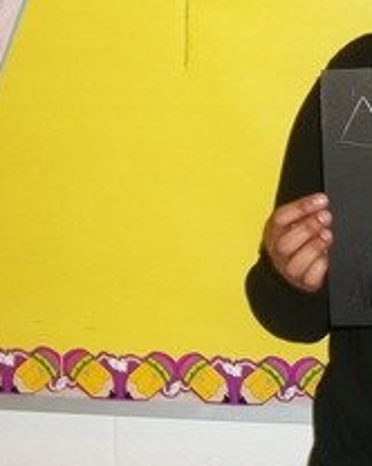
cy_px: 95
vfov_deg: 19.8
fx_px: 1323
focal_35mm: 96
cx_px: 509
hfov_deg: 15.1
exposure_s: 1/30
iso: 80
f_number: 2.9
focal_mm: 5.7
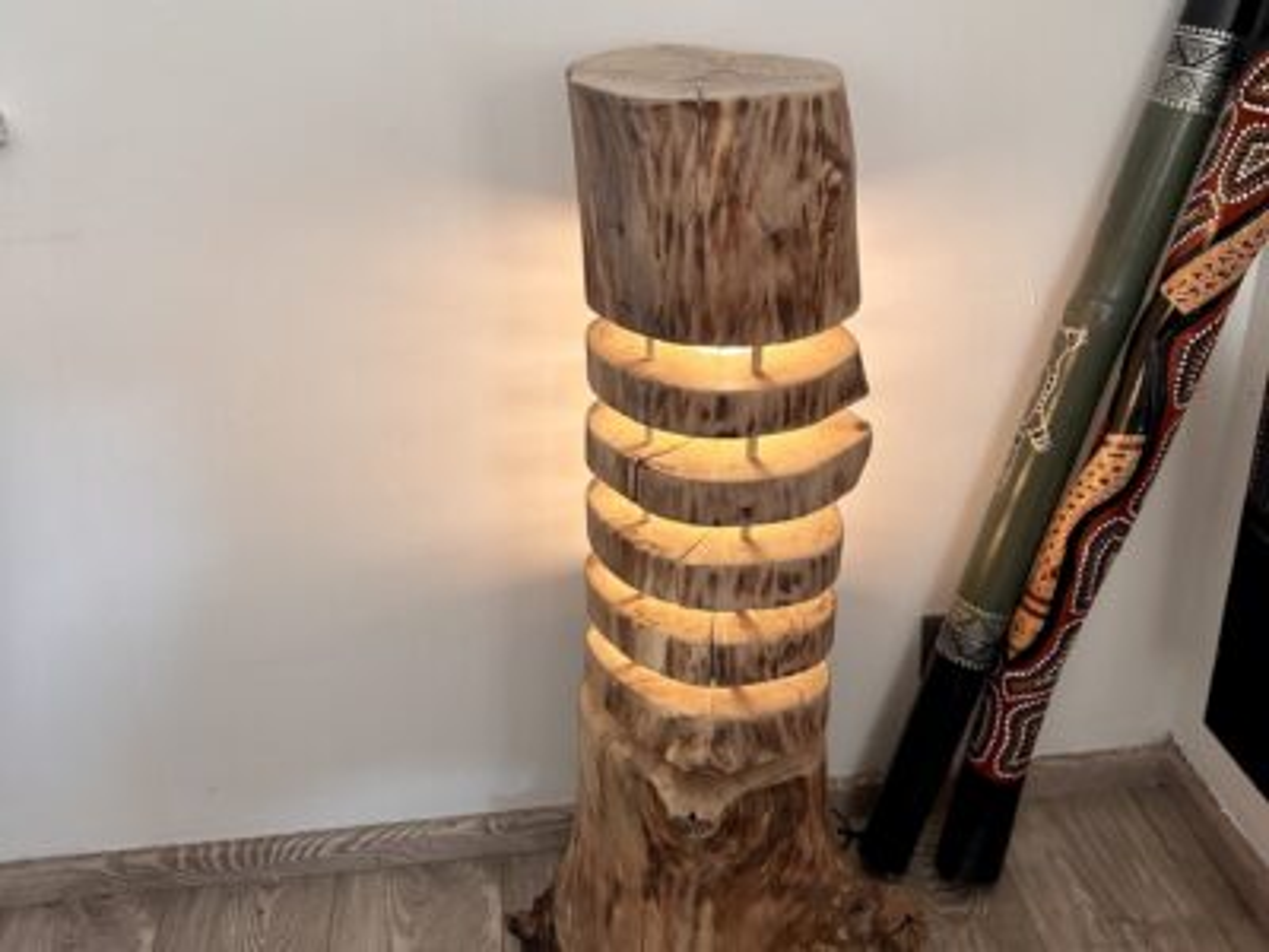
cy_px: 476
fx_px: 953
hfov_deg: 67.3
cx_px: 634
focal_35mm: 26
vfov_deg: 53.1
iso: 100
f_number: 1.5
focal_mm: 5.7
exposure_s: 1/121
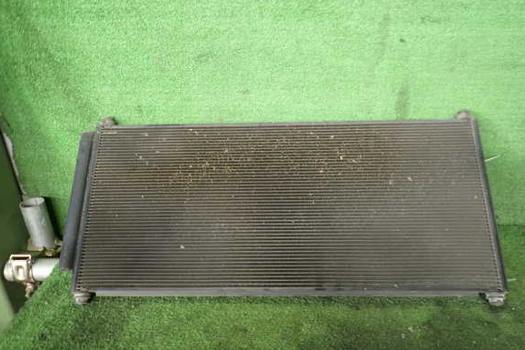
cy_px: 181
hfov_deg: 67.4
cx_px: 268
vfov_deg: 47.9
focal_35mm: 27
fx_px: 394
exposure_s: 1/30
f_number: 2
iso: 200
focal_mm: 4.5
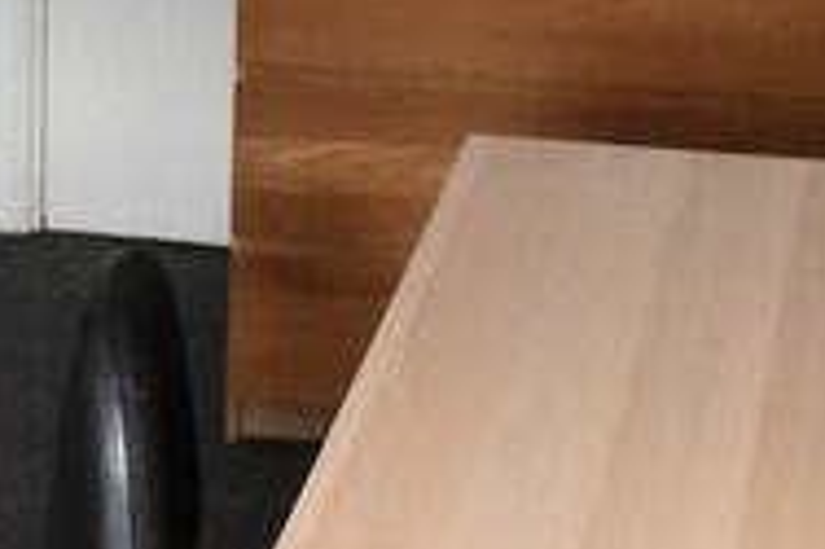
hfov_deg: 13.7
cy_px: 257
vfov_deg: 9.3
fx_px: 3366
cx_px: -53
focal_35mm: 147
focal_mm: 18
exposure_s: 1/125
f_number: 5.6
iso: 800
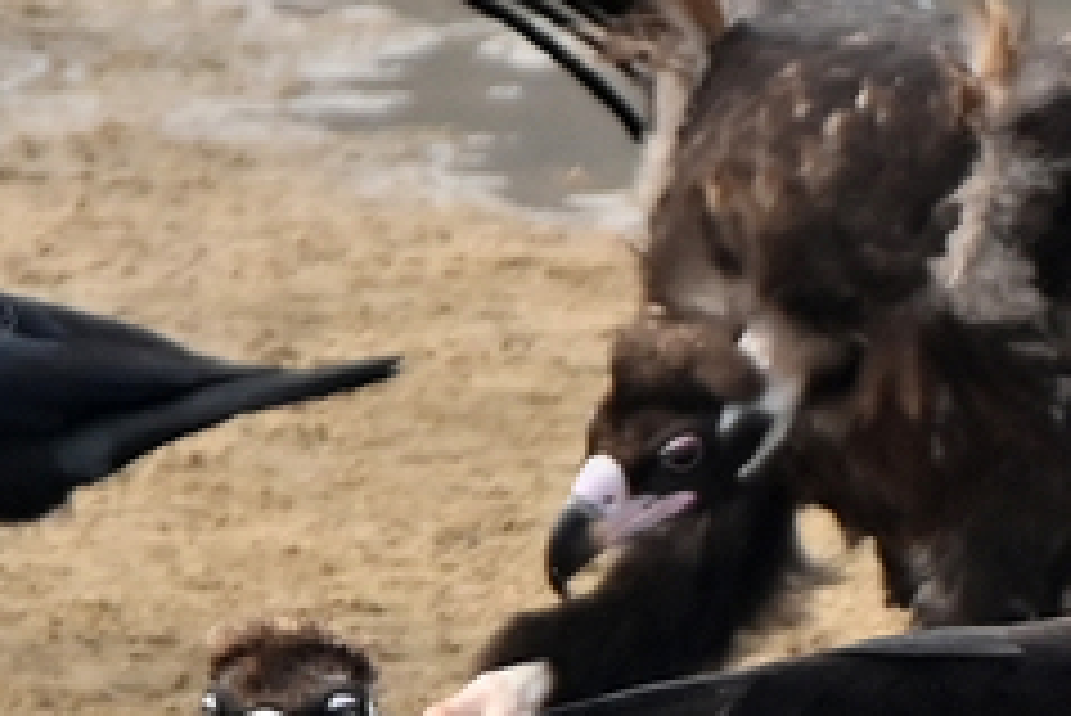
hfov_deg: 0.5
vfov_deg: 0.3
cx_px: 1202
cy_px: 790
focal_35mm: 3999
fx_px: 119038
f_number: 6.3
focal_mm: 680
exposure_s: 1/1000
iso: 640
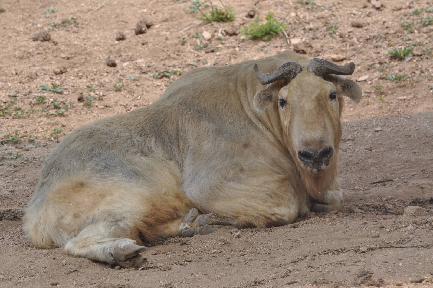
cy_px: 144
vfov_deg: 5.1
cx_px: 216
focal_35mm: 270
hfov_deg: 7.6
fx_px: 3244
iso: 400
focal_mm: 180
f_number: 5
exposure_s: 1/1000
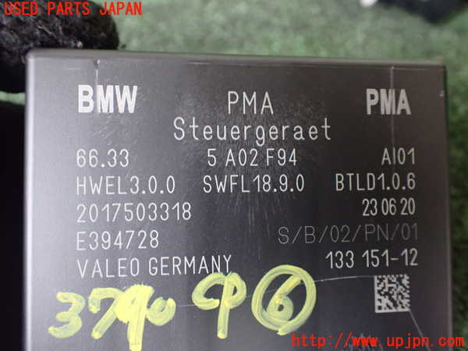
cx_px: 234
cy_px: 176
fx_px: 406
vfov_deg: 46.8
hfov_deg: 60.0
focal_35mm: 30
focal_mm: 5.4
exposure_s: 1/30
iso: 1000
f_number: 2.3
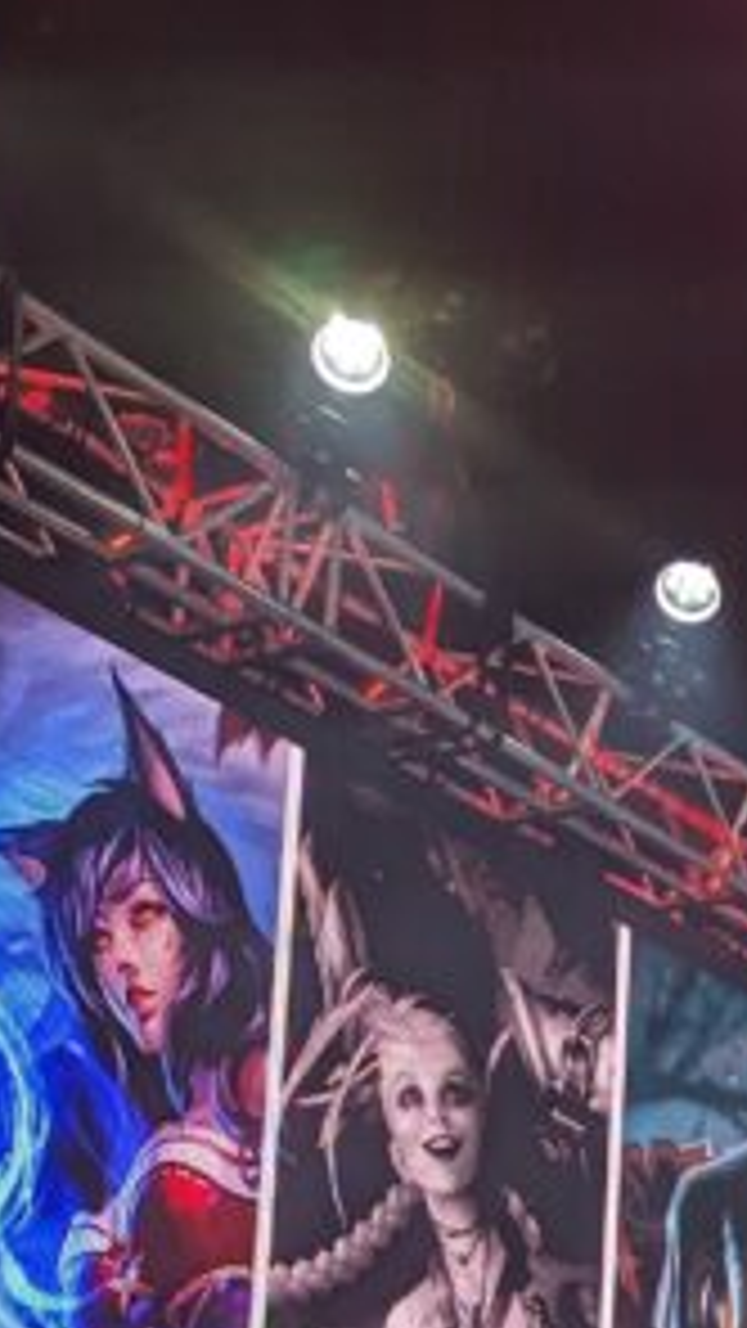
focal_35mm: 91
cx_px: 1246
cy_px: 1587
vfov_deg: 21.7
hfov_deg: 12.4
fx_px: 3203
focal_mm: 6.81
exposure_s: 1/547
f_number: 1.85
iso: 508
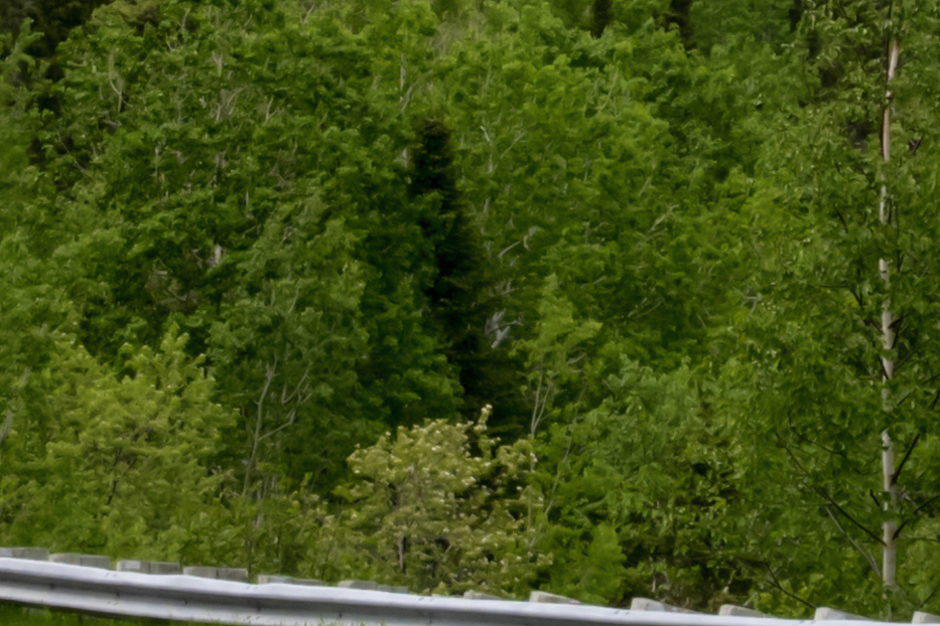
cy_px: -248
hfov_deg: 5.3
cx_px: 384
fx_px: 10078
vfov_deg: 3.6
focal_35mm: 386
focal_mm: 40
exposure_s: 1/500
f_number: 11
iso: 320
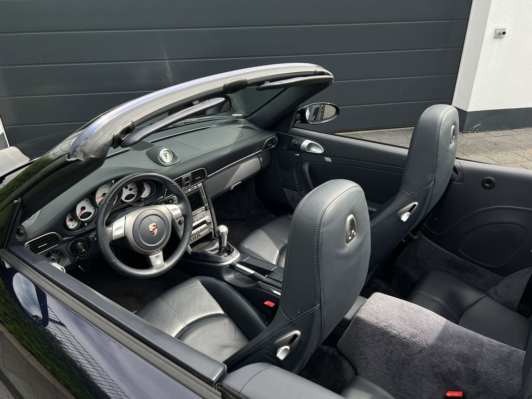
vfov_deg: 53.1
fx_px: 400
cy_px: 200
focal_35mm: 26
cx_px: 266
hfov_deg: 67.3
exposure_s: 1/1209
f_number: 1.5
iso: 50
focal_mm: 5.7
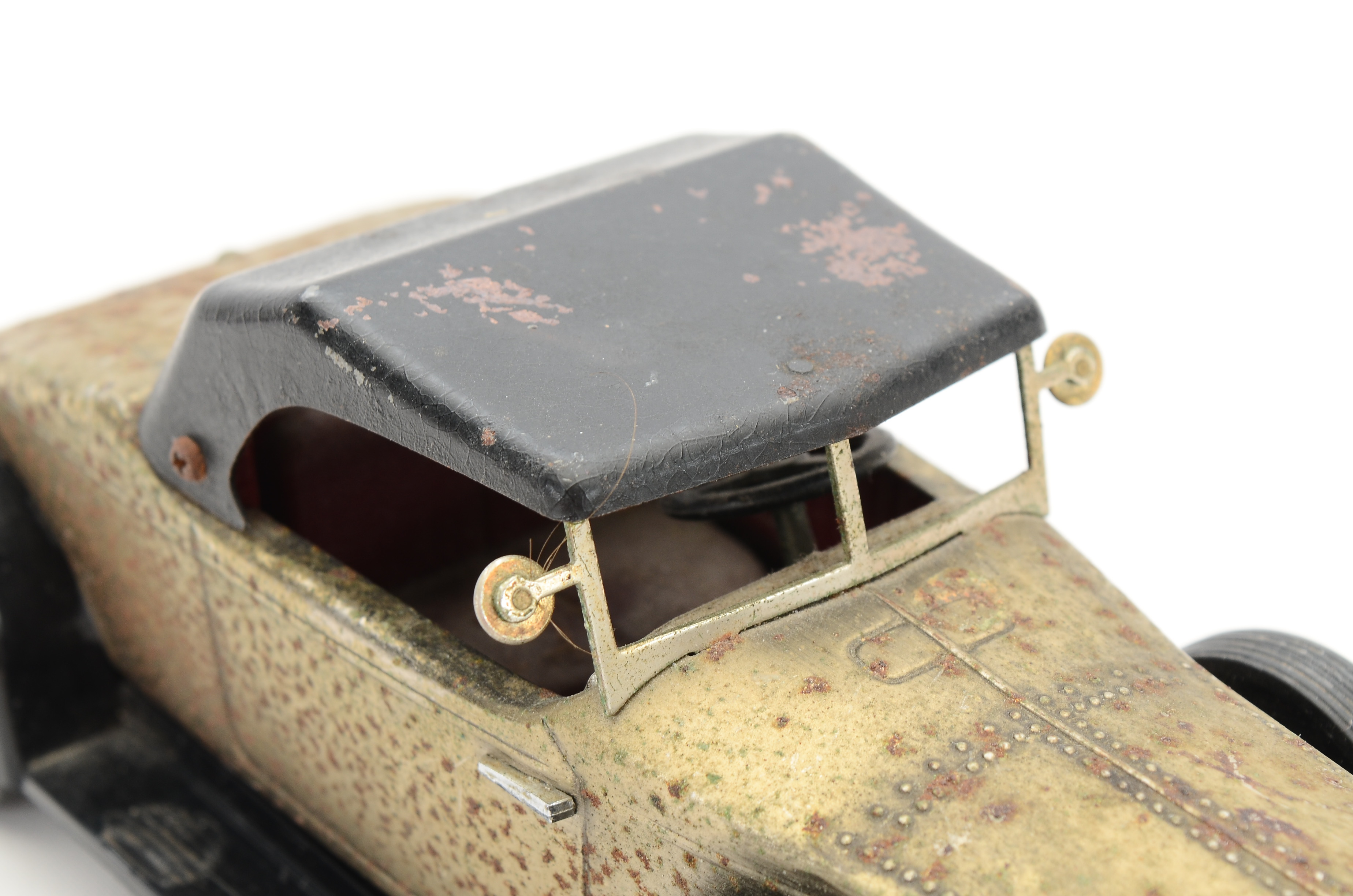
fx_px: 3094
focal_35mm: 82
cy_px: 448
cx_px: 676
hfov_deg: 24.7
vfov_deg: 16.5
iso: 250
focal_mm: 55
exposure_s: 1/80
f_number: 10
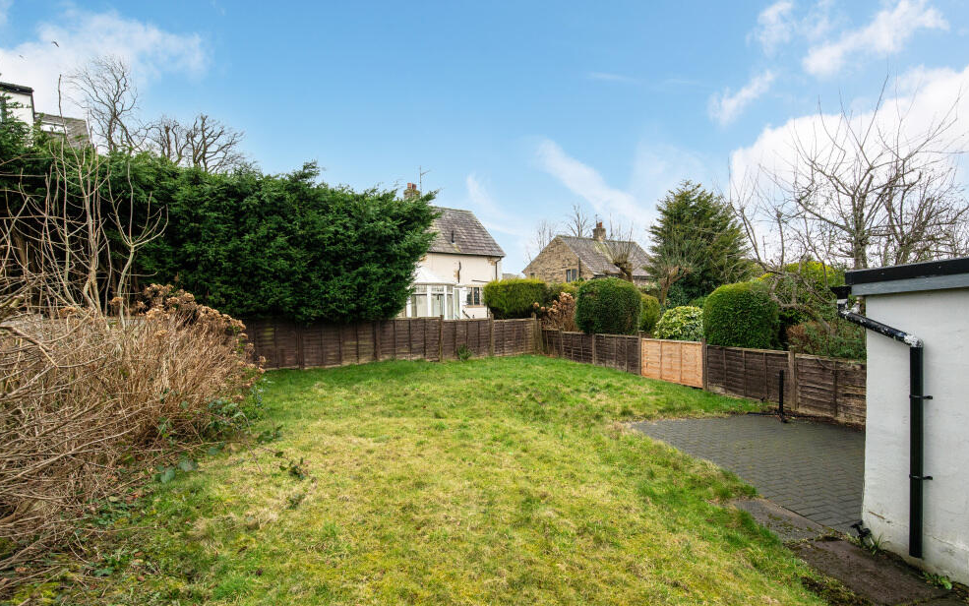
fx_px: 475
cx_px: 491
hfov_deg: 91.1
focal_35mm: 18
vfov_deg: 65.0
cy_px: 320
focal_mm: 17
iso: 800
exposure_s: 1/160
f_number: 6.3
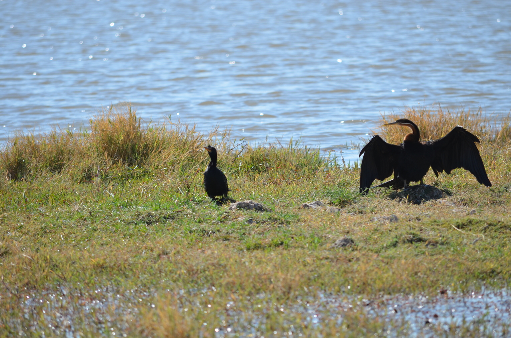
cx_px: 256
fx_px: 6375
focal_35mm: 450
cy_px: 169
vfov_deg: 3.0
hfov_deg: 4.6
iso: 200
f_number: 6.3
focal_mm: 300
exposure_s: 1/640
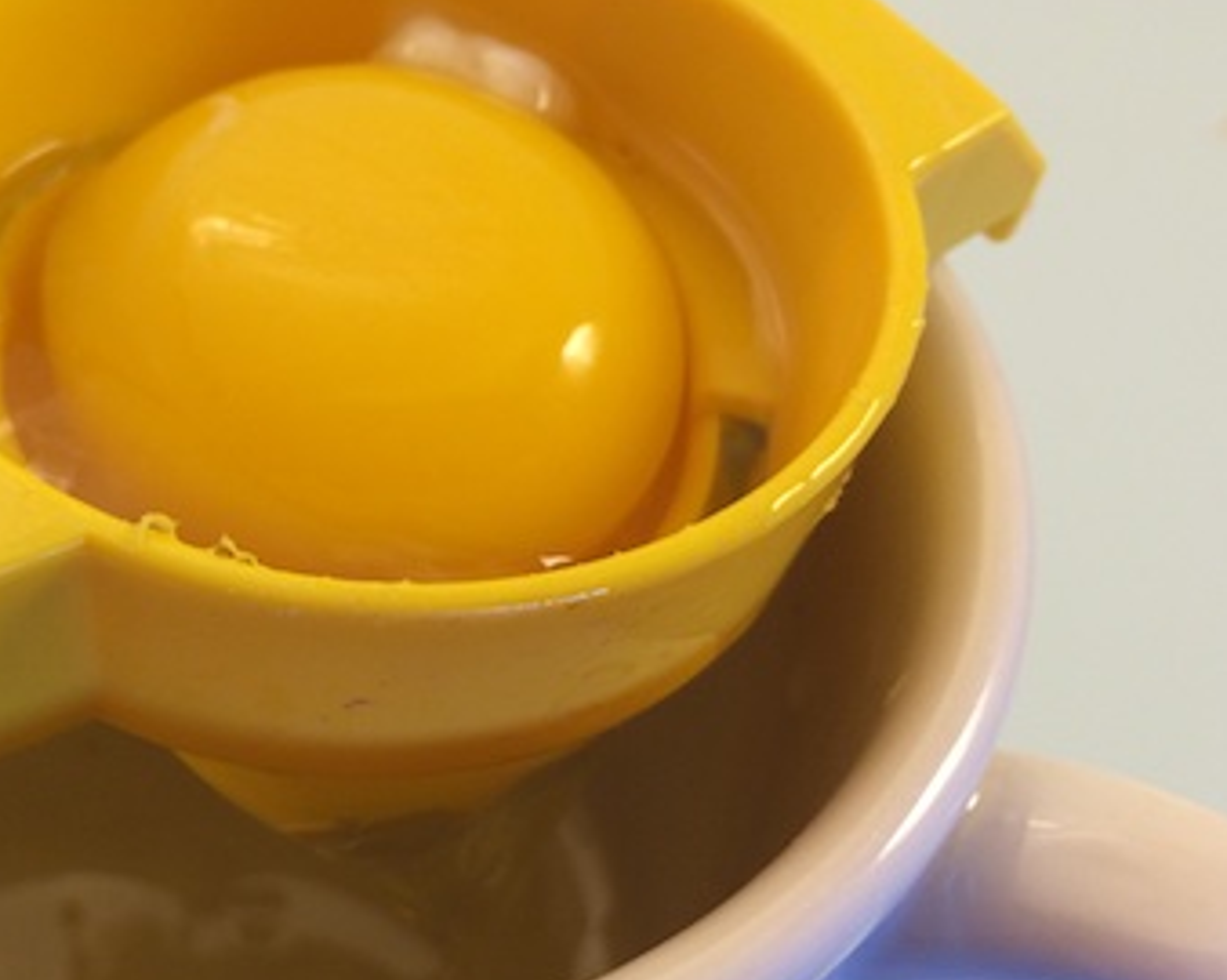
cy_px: 621
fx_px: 1887
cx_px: 185
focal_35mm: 52
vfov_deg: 29.0
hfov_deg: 34.5
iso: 50
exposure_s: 1/60
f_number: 2.2
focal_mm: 4.12
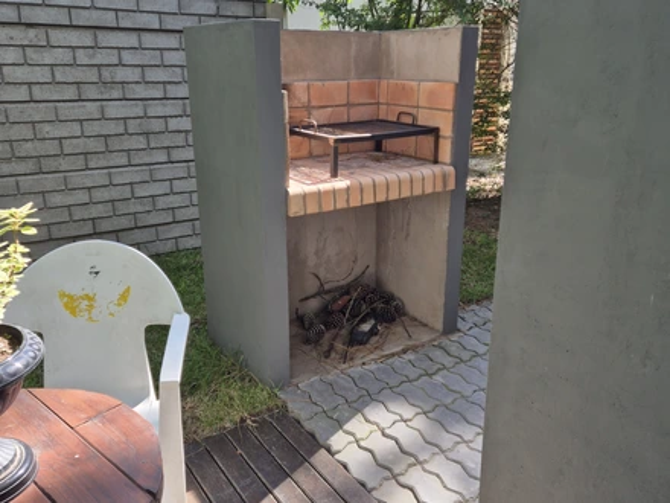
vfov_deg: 58.9
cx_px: 335
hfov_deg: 73.9
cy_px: 252
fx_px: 445
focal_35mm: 23
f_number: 1.8
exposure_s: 1/224
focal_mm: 5.4
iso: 25
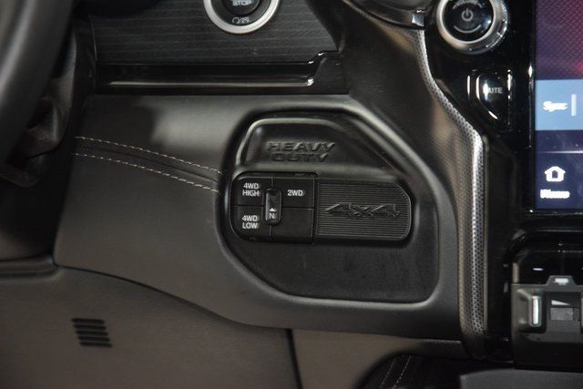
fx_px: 1701
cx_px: 292
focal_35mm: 105
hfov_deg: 19.5
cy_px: 194
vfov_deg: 13.0
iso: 2500
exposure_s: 1/15
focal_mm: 70
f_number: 4.5
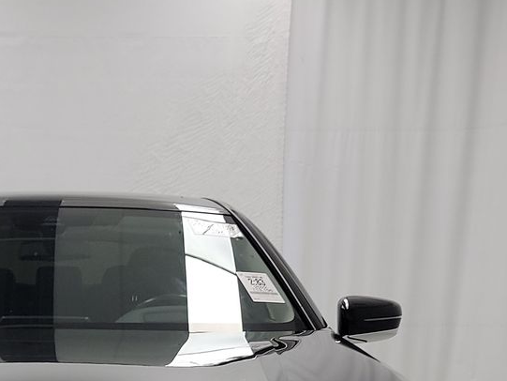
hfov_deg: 26.4
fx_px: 1040
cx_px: 43
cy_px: 480
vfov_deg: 19.3
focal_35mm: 71
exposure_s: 1/59
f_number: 1.8
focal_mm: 6.7
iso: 170
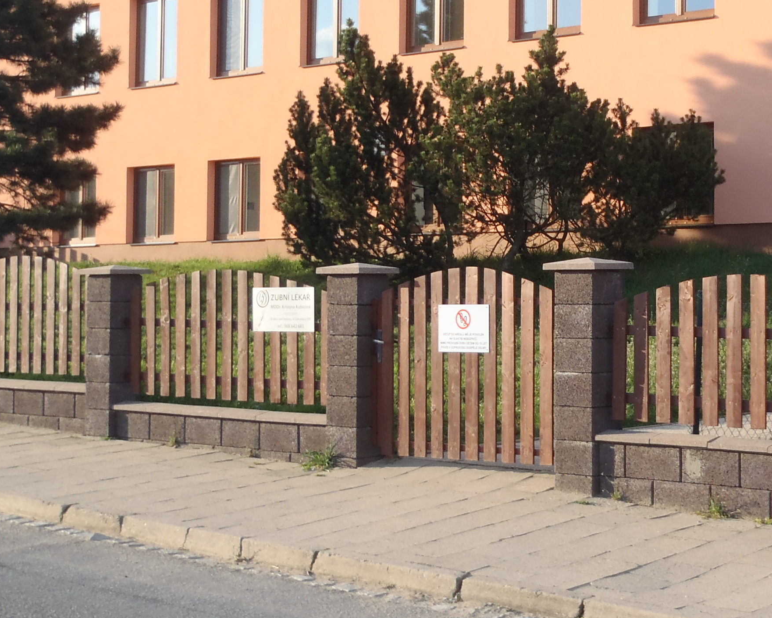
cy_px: 182
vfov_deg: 20.1
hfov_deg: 24.7
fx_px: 1737
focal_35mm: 76
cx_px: 618
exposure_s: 1/125
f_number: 5
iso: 80
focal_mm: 7.57
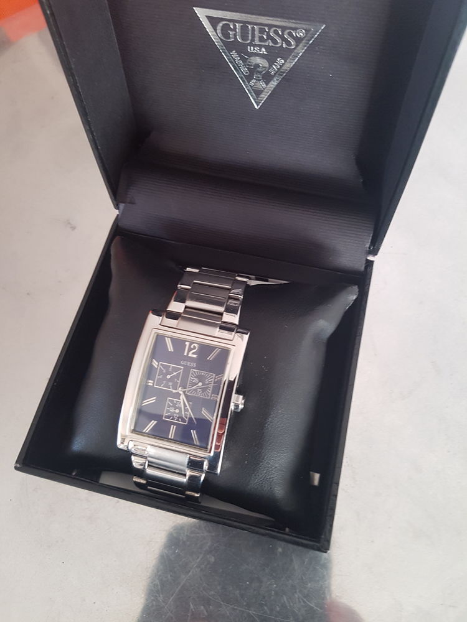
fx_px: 468
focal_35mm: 26
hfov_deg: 53.1
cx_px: 234
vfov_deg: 67.3
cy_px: 311
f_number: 1.7
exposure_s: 1/50
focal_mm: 4.2
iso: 200
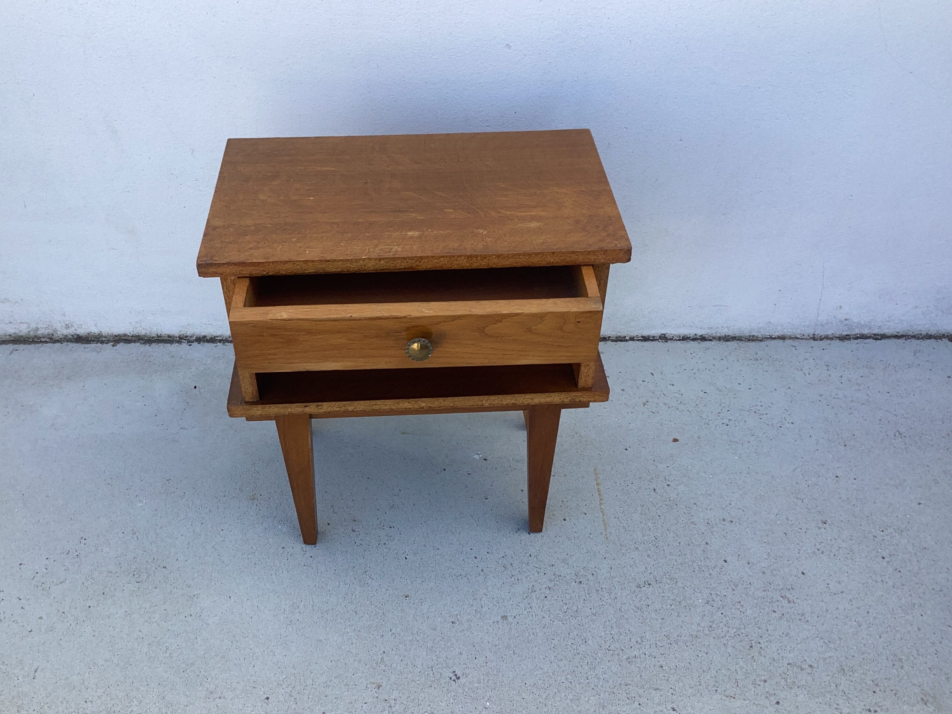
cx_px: 445
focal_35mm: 34
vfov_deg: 41.8
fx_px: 935
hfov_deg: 53.9
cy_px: 350
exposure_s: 1/264
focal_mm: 3.3
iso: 25
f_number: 2.4
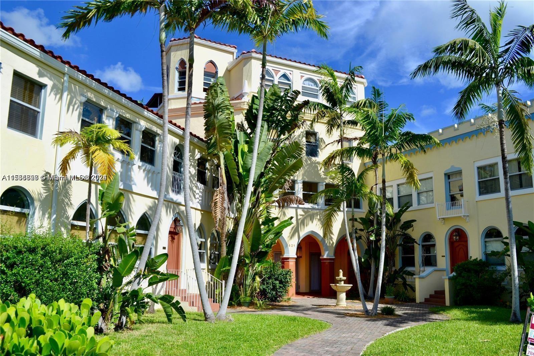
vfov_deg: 40.0
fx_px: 489
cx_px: 267
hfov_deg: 57.2
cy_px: 178
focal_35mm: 33
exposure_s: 1/250
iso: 100
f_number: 8
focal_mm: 22
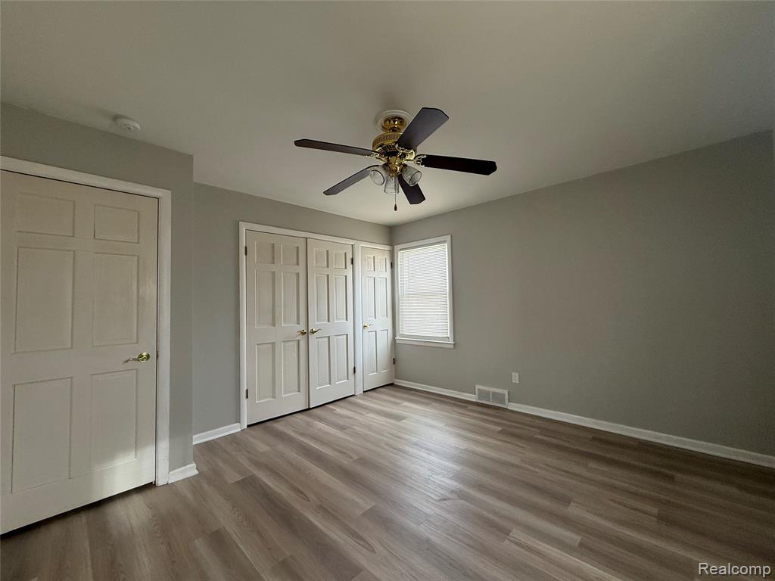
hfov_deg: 102.1
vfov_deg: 85.7
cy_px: 290
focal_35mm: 14
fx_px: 313
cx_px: 388
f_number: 2.2
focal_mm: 2.22
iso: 125
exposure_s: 1/99
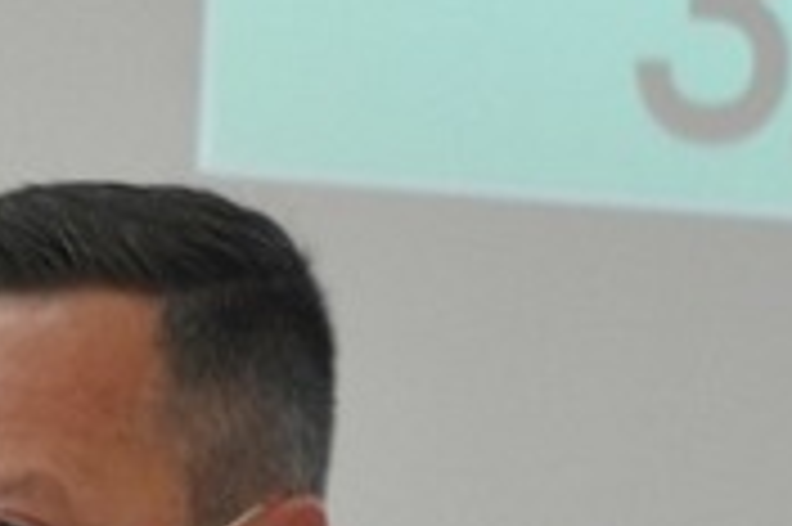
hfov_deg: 6.1
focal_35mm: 334
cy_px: 1072
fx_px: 7341
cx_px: -421
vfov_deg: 4.1
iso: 800
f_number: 5.6
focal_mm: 52
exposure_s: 1/40
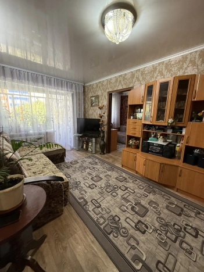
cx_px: 102
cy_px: 136
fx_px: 110
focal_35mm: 14
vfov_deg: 102.1
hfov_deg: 85.7
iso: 320
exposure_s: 1/76
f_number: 2.2
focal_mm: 2.22
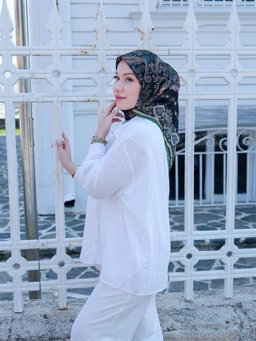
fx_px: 542
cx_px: 128
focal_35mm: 55
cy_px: 170
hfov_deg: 26.6
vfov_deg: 34.9
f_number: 5.6
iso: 320
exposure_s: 1/550
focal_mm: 70
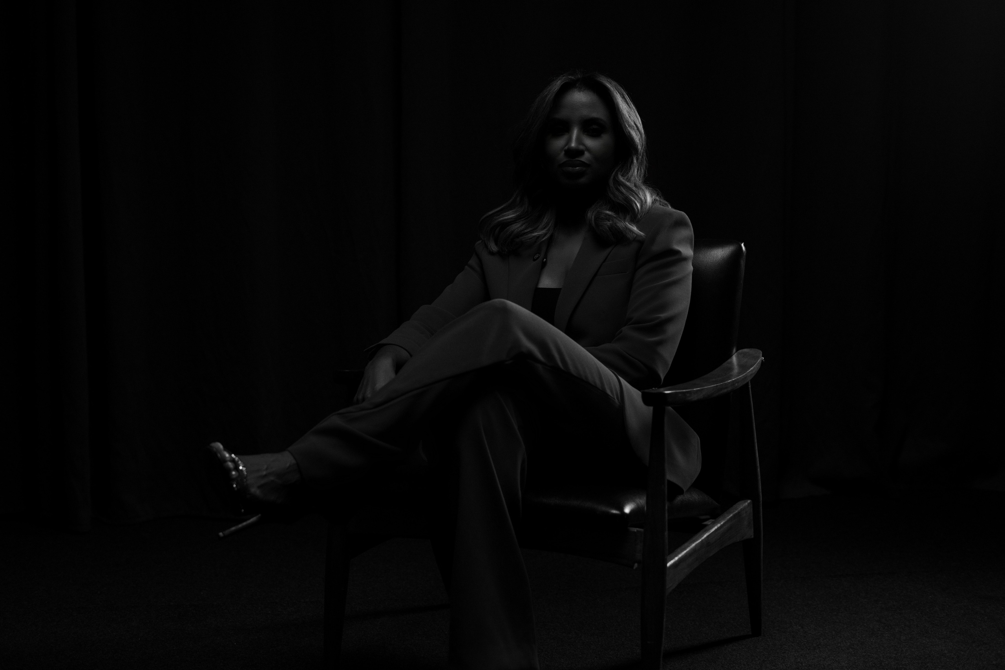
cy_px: 335
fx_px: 1396
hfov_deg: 39.6
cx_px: 502
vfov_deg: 27.0
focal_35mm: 50
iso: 1000
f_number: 2.8
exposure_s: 1/125
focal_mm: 50
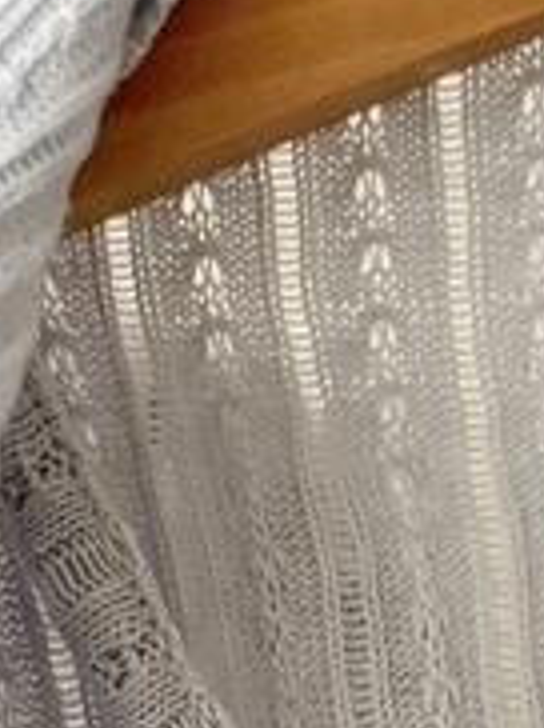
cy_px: 1360
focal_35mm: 143
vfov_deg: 12.5
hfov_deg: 10.3
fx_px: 3003
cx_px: 248
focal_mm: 5.96
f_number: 1.6
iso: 400
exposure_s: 1/60
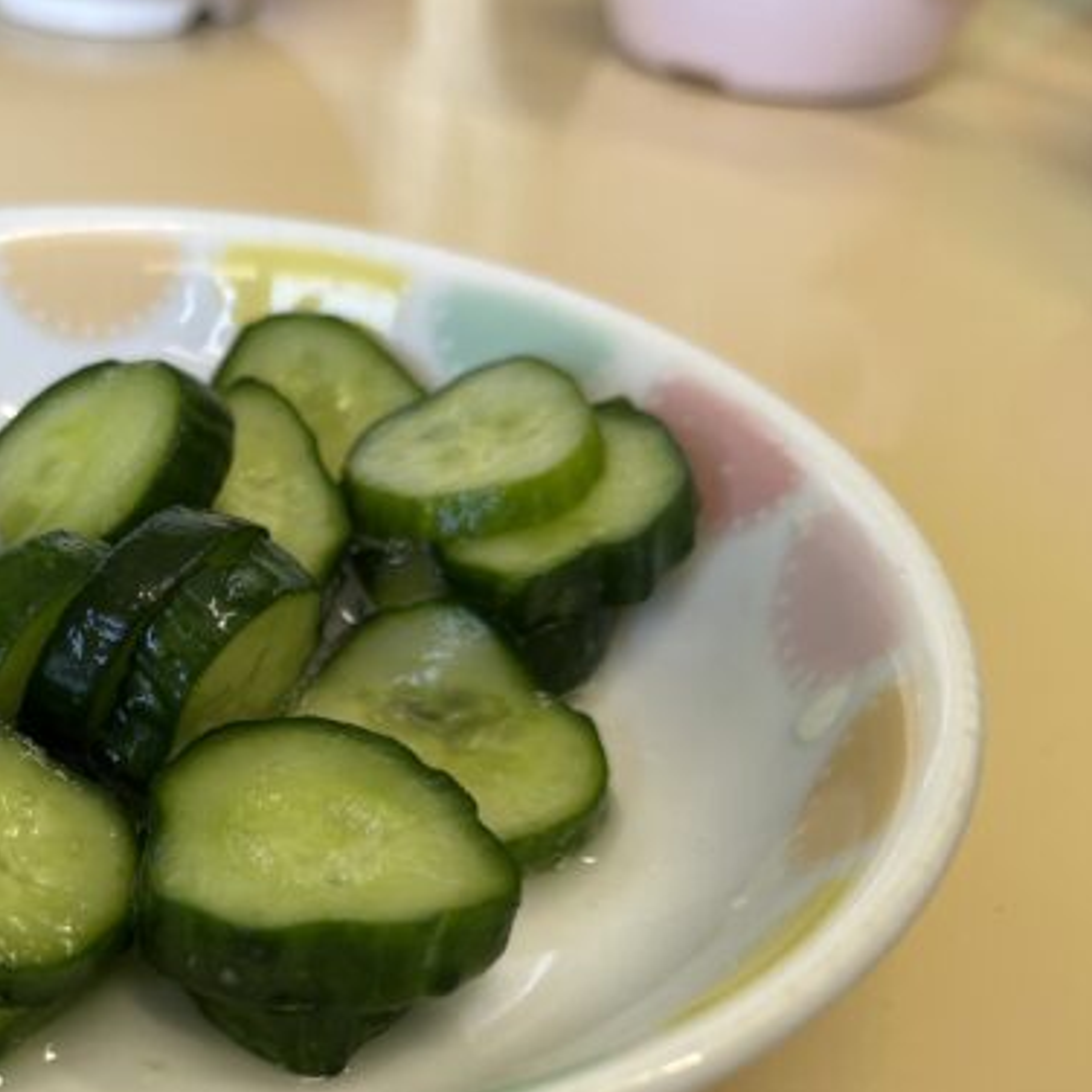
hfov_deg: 33.9
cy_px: 648
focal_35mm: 47
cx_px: 87
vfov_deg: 35.9
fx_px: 1677
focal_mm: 5.1
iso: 50
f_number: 1.6
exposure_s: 1/121
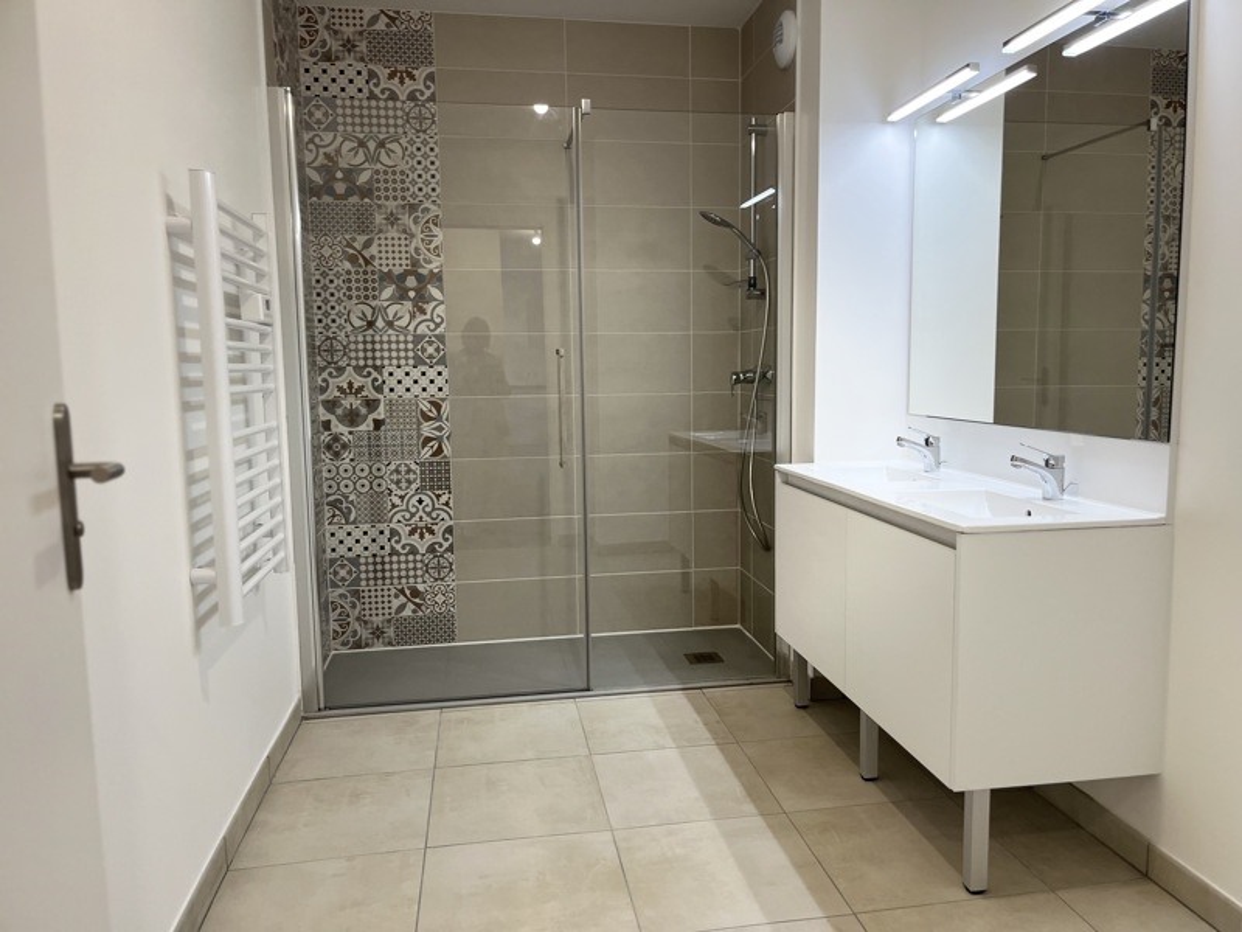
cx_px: 621
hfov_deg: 67.3
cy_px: 466
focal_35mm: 26
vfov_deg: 53.1
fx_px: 933
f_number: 1.6
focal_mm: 5.1
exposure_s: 1/100
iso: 100
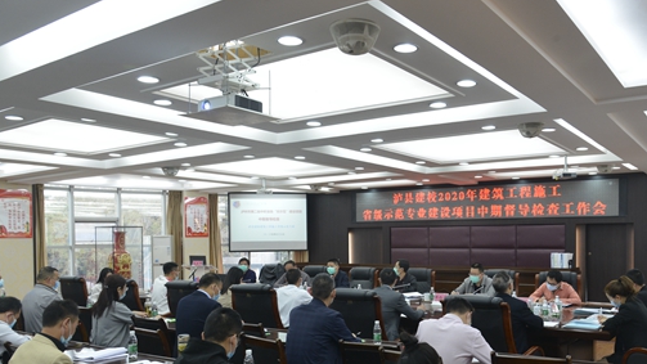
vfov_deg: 36.2
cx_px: 403
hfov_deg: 60.2
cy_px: 248
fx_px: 549
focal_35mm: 32
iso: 1250
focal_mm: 24
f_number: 8
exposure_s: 1/30
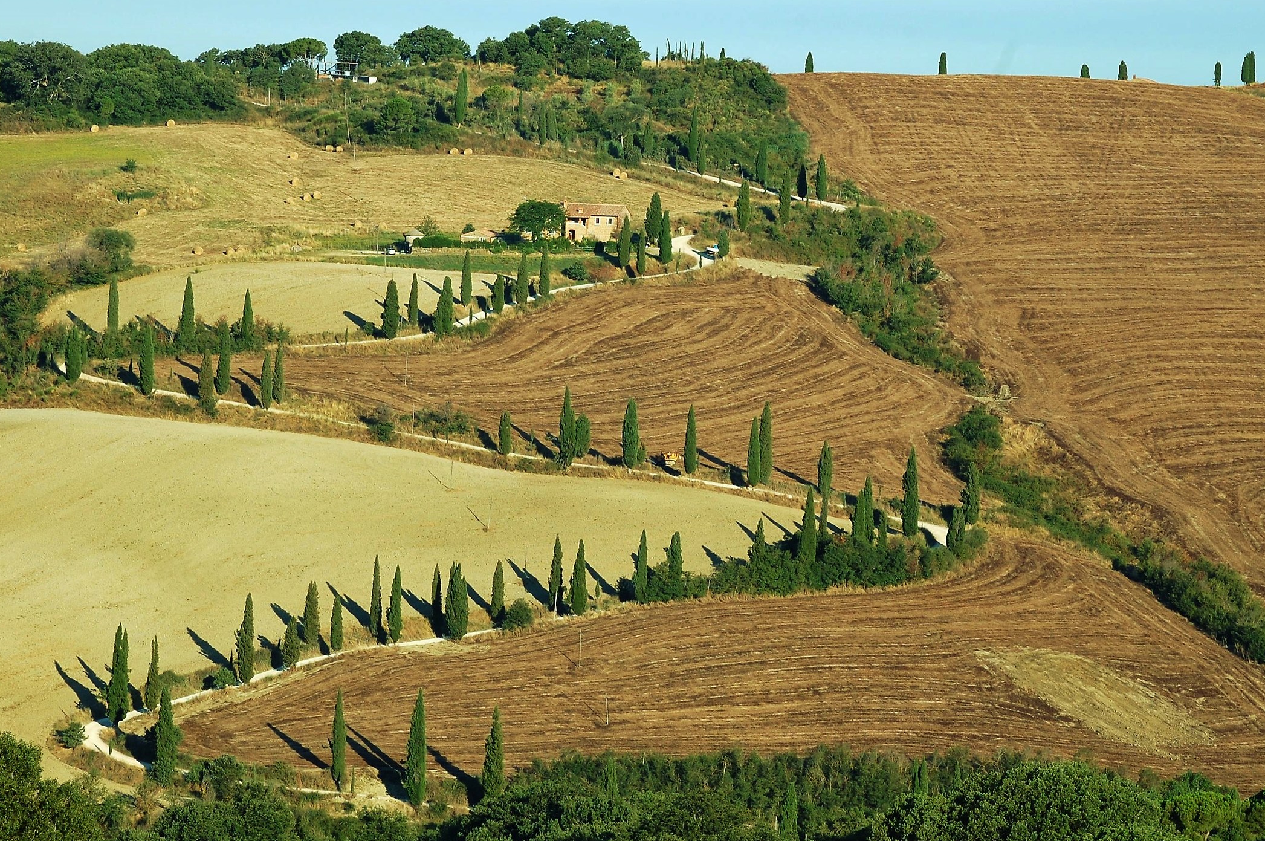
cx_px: 585
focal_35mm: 172
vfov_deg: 8.0
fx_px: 6038
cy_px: 471
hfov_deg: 12.0
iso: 200
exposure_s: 1/250
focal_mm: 100
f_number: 10
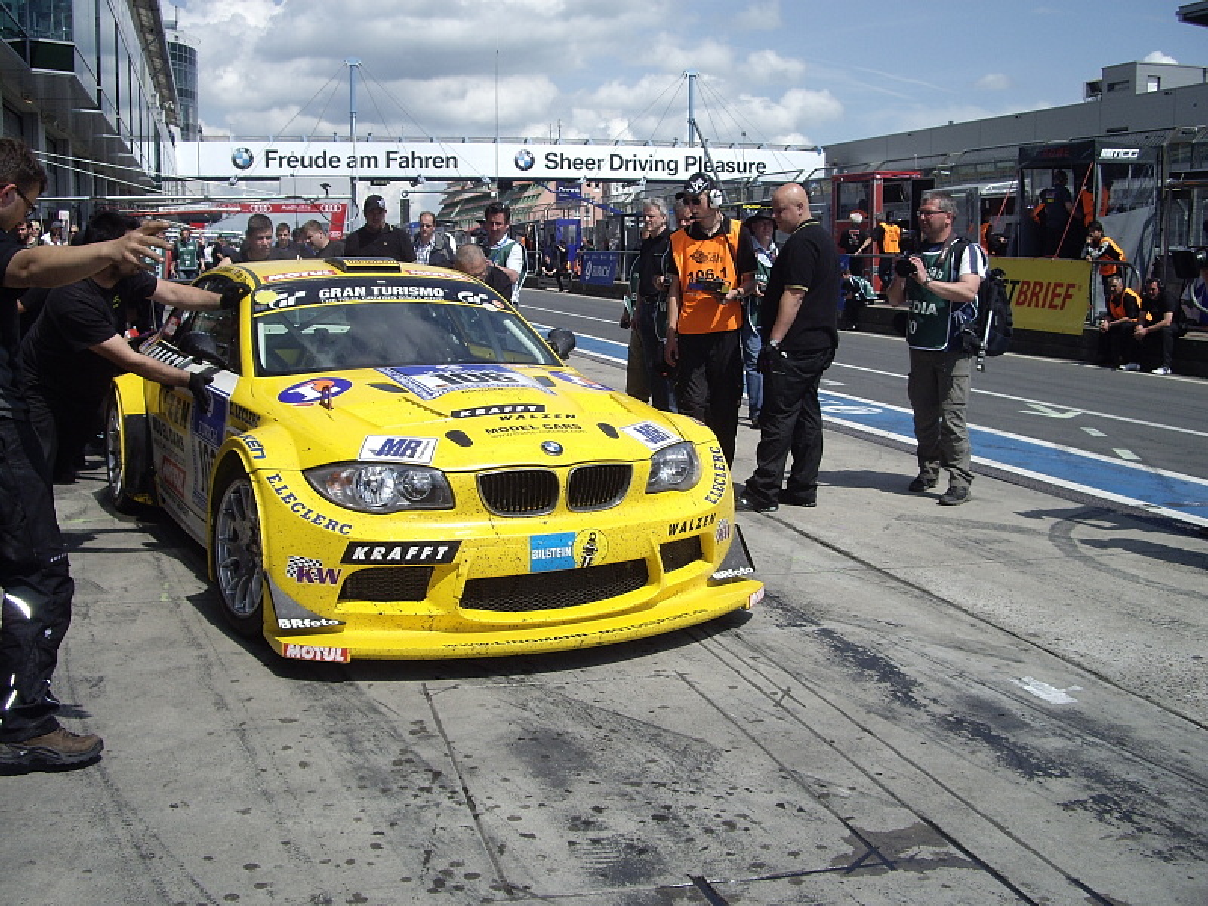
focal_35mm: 38
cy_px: 453
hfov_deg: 49.0
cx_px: 604
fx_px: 1326
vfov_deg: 37.7
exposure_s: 1/640
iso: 100
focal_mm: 7.9
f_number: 5.6
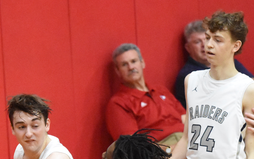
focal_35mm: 470
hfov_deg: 4.5
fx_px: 3254
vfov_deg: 2.8
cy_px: 194
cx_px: -36
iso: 10000
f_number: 2.8
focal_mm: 120
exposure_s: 1/2000
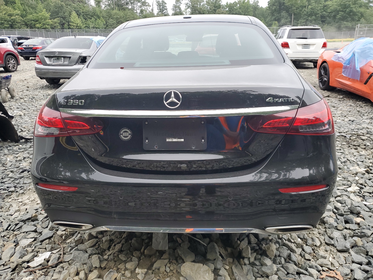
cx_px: 186
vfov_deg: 53.1
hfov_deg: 67.3
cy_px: 140
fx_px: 280
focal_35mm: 26
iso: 63
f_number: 1.5
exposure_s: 1/120
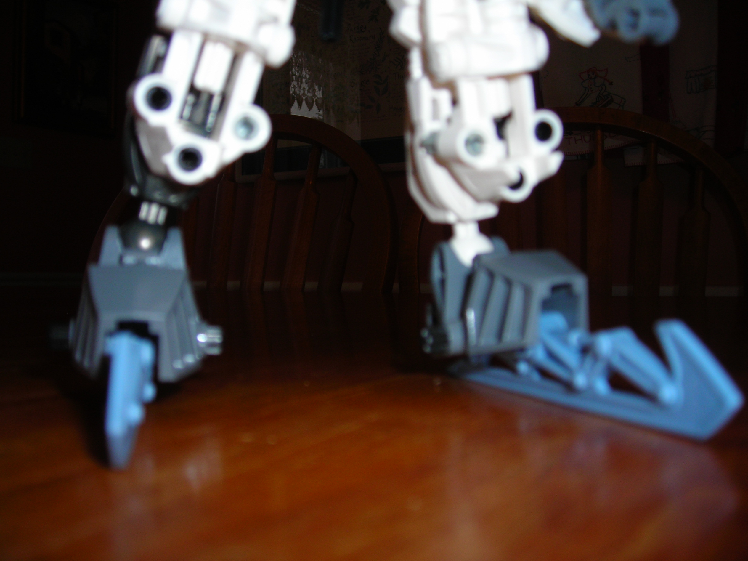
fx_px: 843
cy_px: 276
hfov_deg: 47.9
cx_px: 371
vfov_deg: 36.8
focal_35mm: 39
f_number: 3.2
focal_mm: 6.3
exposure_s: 1/60.1
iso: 50
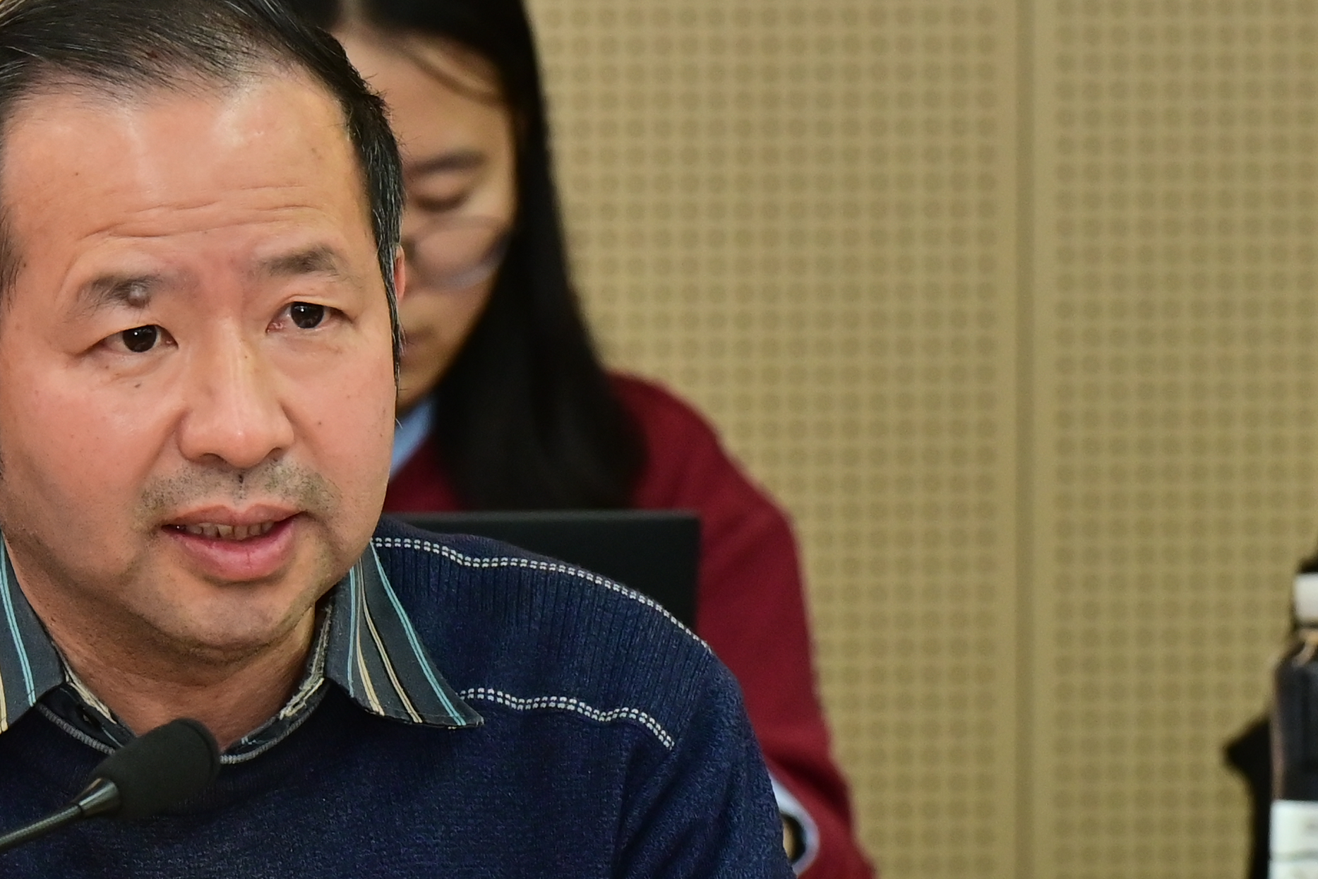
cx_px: 138
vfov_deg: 4.2
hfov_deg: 6.2
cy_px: 604
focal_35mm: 331
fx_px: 12118
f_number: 5
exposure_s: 1/160
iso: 1600
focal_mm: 105
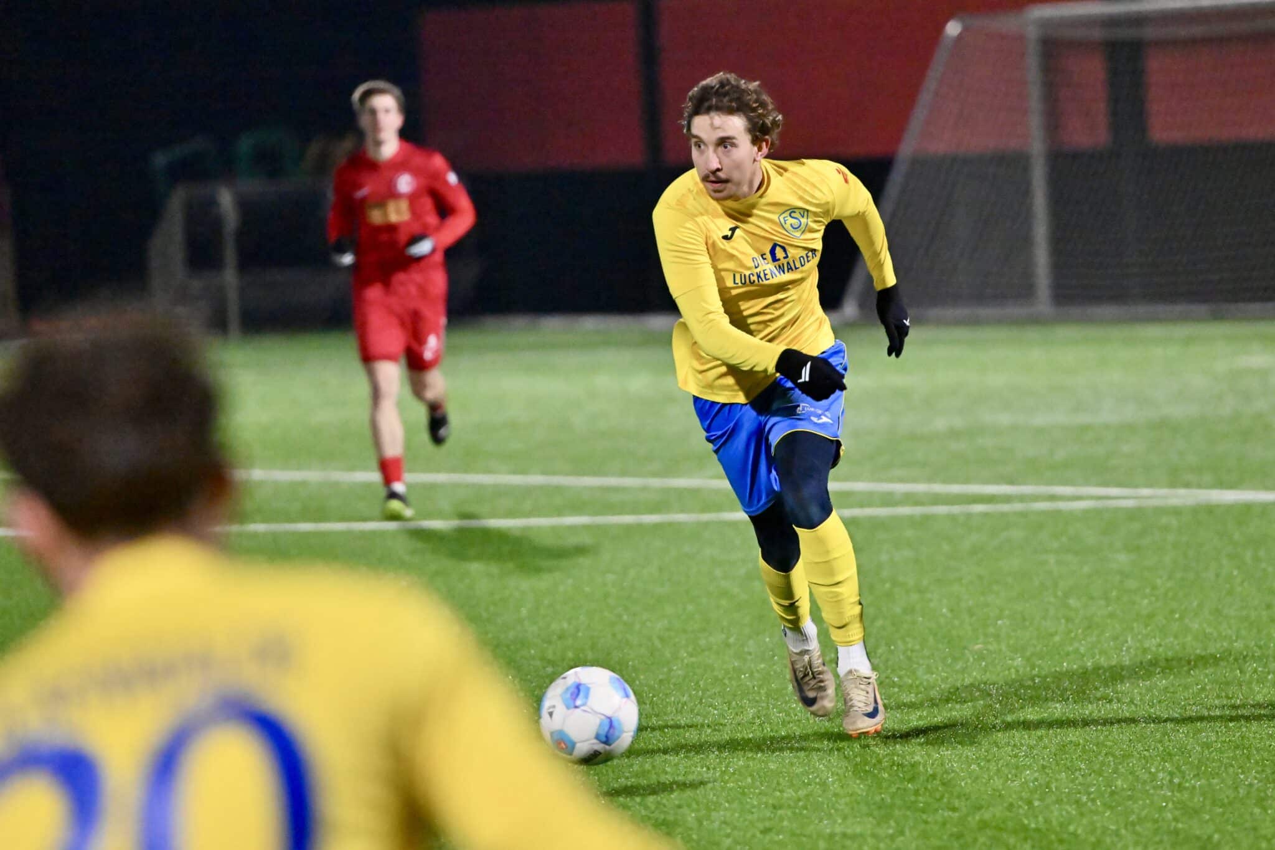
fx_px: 7082
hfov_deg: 10.3
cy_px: 425
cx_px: 638
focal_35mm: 200
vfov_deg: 6.9
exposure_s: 1/1250
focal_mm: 200
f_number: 3.2
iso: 10000
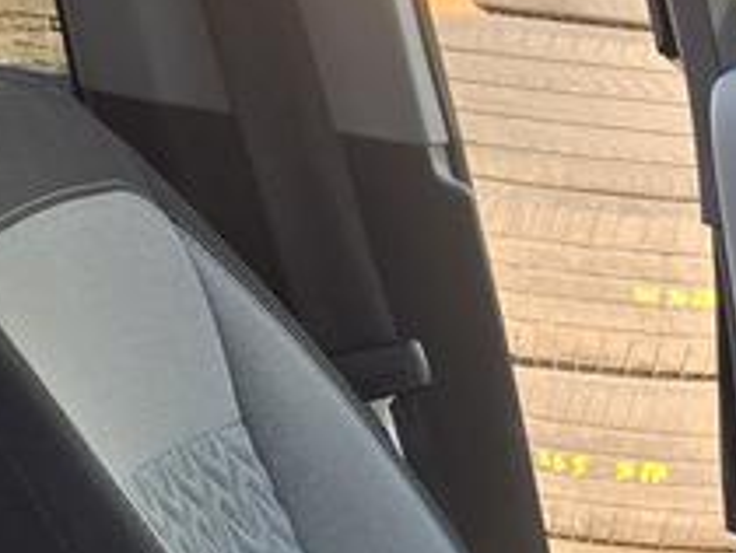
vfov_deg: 9.7
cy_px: 1211
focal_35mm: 140
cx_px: 1458
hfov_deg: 12.5
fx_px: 2980
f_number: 1.8
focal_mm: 5.4
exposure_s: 1/276
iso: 25
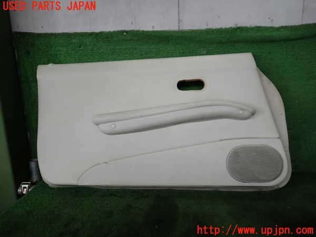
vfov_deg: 54.9
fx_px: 228
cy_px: 118
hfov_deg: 69.4
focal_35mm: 25
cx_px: 158
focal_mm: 4.5
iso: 100
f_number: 2
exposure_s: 1/125
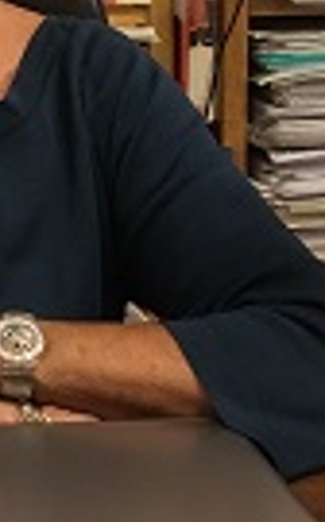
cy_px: -15
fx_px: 1294
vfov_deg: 21.9
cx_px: -174
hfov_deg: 13.4
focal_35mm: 91
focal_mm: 4.15
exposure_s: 1/17
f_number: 2.2
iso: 500
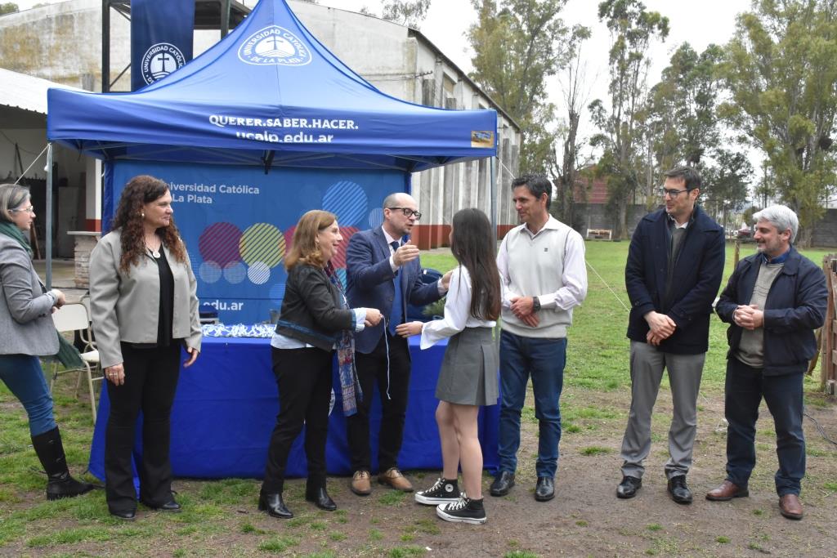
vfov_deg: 34.2
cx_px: 418
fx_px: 907
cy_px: 279
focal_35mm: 39
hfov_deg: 49.5
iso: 2000
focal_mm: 26
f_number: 10
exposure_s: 1/320
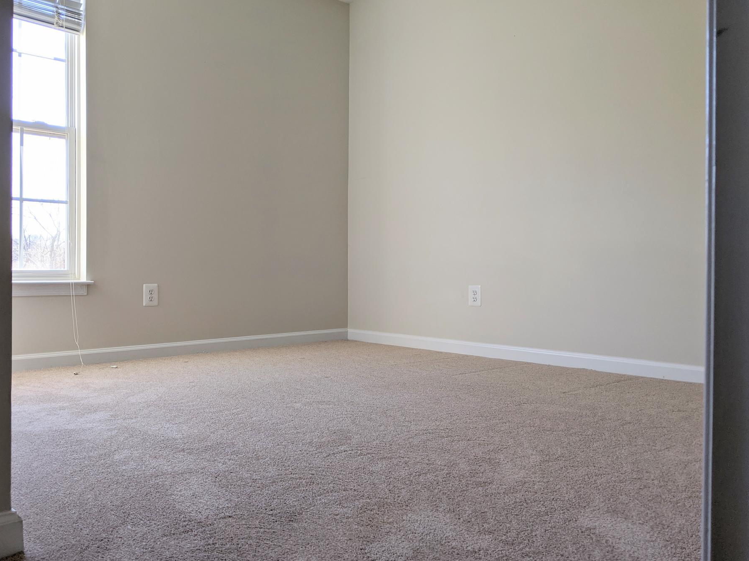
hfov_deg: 58.1
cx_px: 325
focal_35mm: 31
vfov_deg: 45.4
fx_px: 671
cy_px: 268
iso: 54
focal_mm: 4.44
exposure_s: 1/171
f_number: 1.8
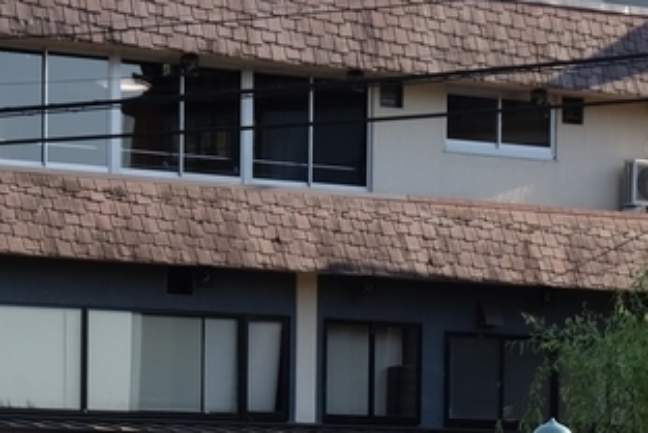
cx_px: 263
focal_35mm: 188
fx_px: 3385
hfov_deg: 10.9
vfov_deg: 7.2
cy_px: 663
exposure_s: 1/200
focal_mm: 32.9
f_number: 5.6
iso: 200
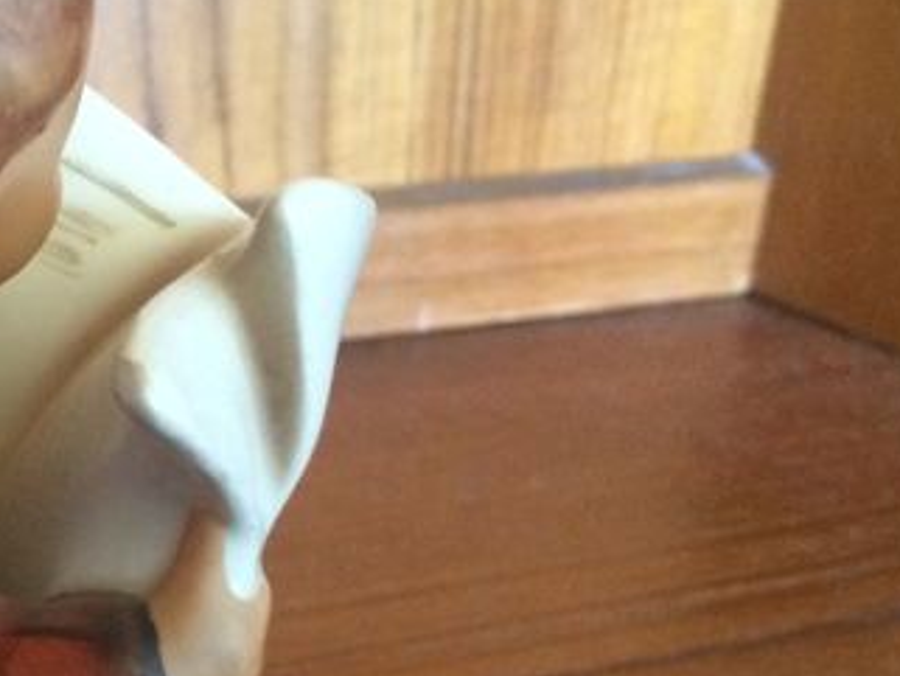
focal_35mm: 84
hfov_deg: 21.8
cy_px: 571
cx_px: -132
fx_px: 2185
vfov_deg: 17.4
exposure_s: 1/17
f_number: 2.2
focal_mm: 4.12
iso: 320
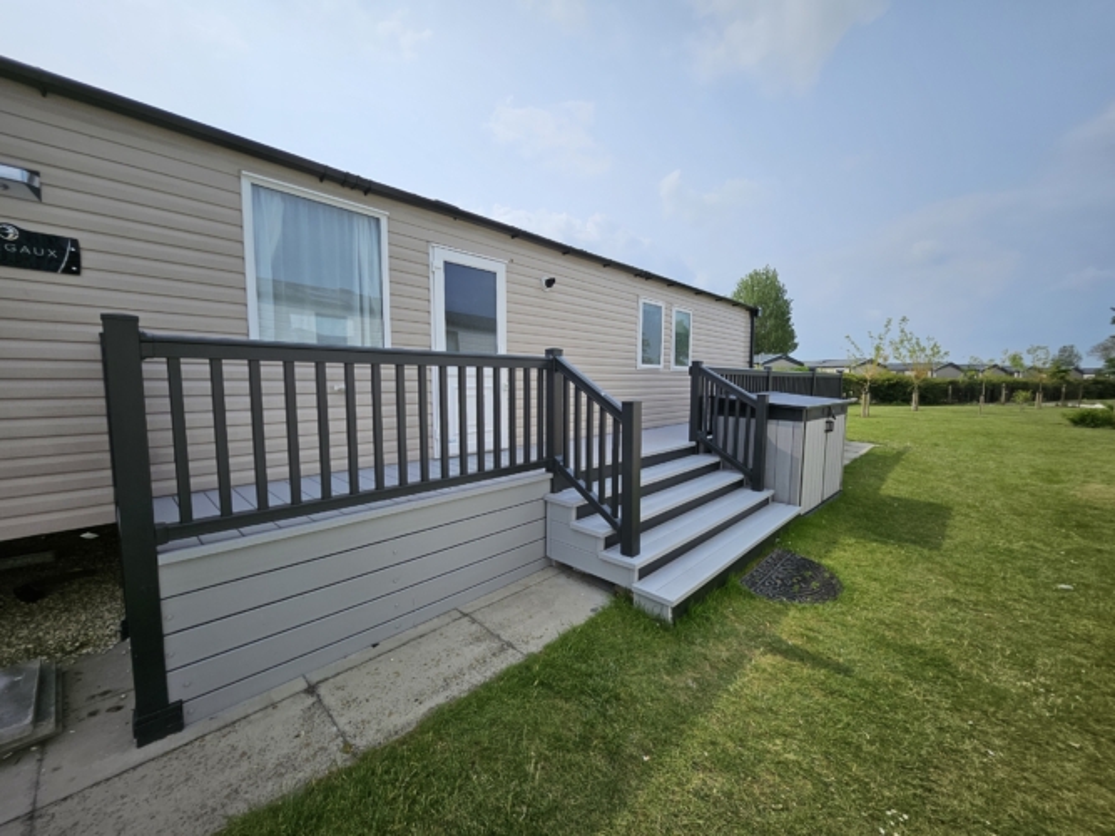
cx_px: 558
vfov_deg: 89.9
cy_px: 418
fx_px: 419
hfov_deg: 106.2
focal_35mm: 13
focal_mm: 1.74
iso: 32
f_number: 2.2
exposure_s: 1/2083
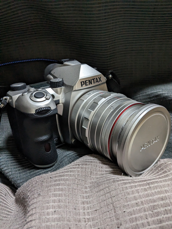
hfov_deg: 51.4
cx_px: 86
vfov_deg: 65.3
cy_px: 114
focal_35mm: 27
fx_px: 179
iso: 439
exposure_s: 1/24
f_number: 1.73
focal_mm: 4.38
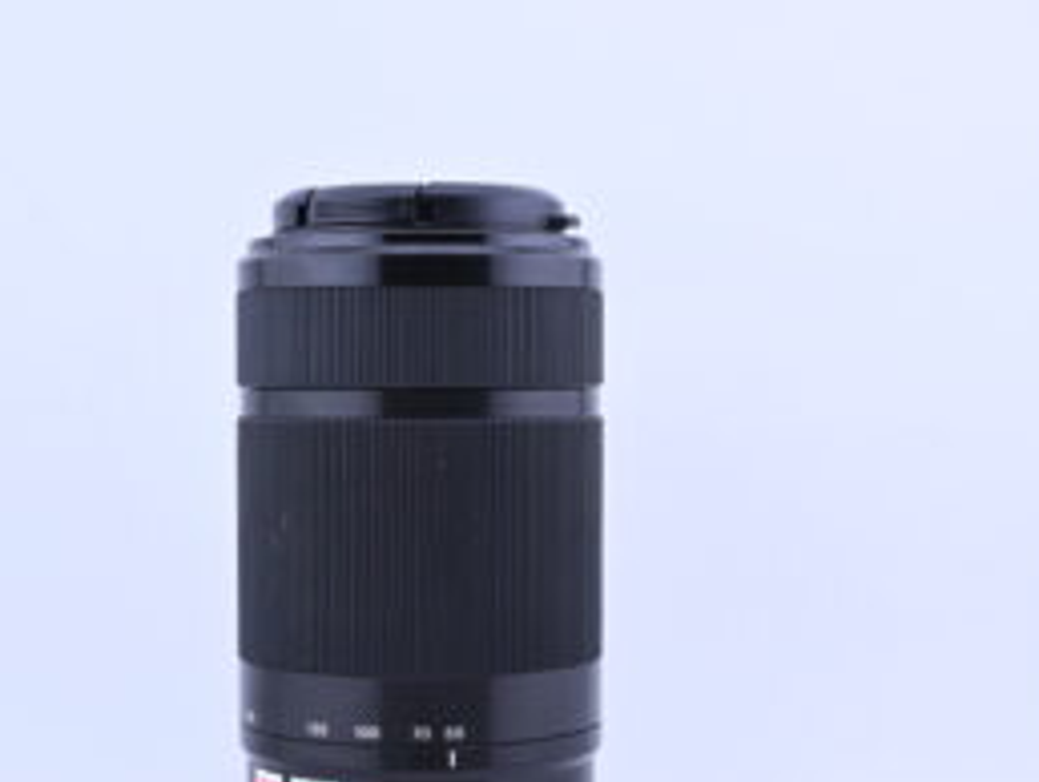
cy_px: 478
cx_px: 411
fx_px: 2163
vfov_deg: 20.4
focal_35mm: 72
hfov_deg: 26.9
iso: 640
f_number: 11
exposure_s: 1/200
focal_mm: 30
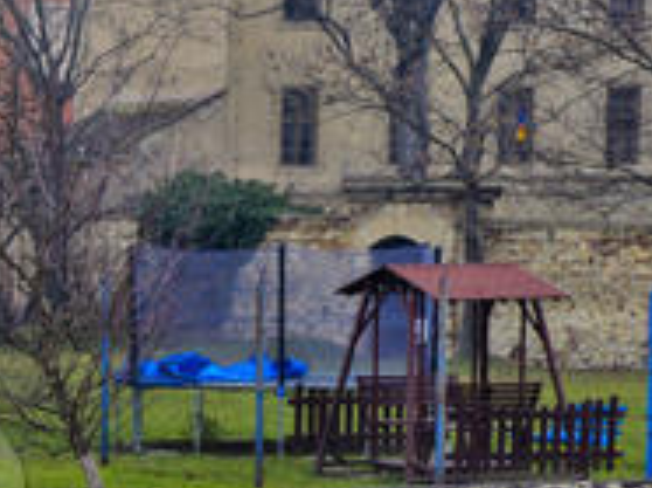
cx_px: -610
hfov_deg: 9.8
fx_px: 3574
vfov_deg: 7.8
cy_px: 495
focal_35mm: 190
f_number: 5.6
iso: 100
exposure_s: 1/60
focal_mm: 28
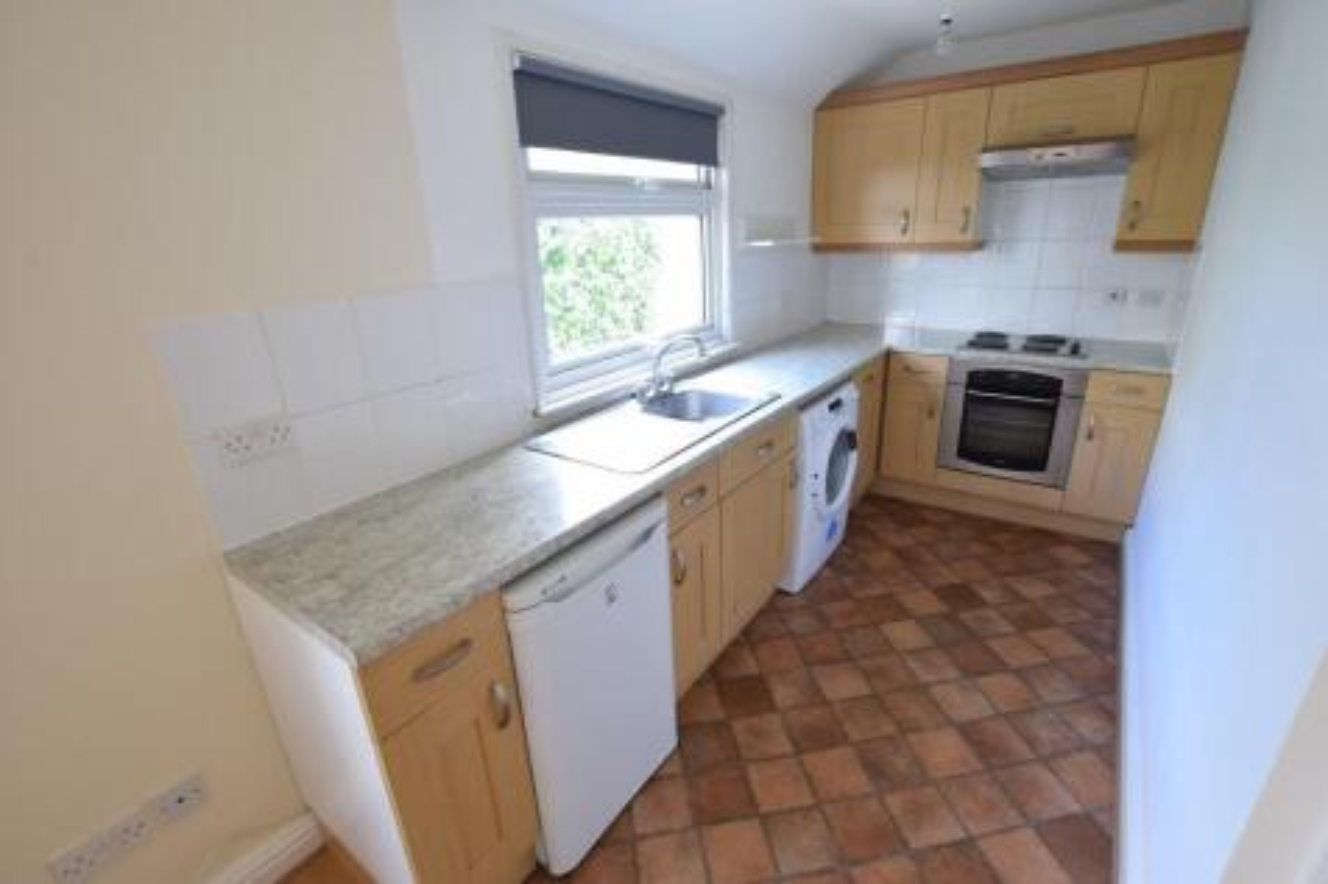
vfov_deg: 77.3
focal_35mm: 15
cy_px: 442
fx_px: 553
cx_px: 664
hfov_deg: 100.4
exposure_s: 1/2
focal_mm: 10
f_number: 9
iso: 100
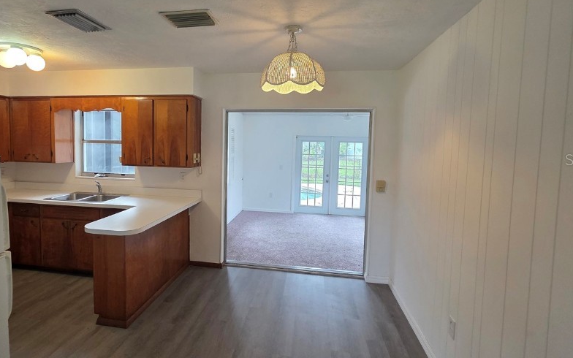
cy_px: 159
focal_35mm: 18
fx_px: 281
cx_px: 260
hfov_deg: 90.8
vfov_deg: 64.8
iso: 250
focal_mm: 2.2
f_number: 1.9
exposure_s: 1/120
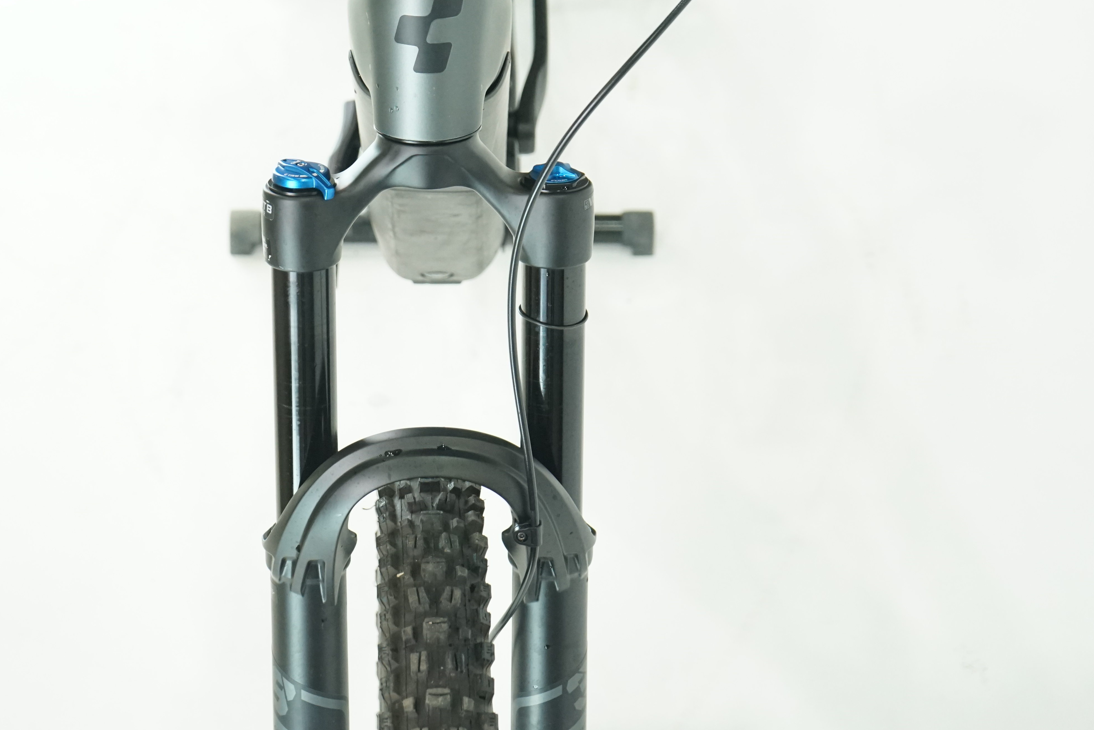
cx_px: 441
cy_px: 181
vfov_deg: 14.6
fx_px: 2826
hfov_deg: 21.9
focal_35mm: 93
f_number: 5.6
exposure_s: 1/200
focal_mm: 61
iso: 2500
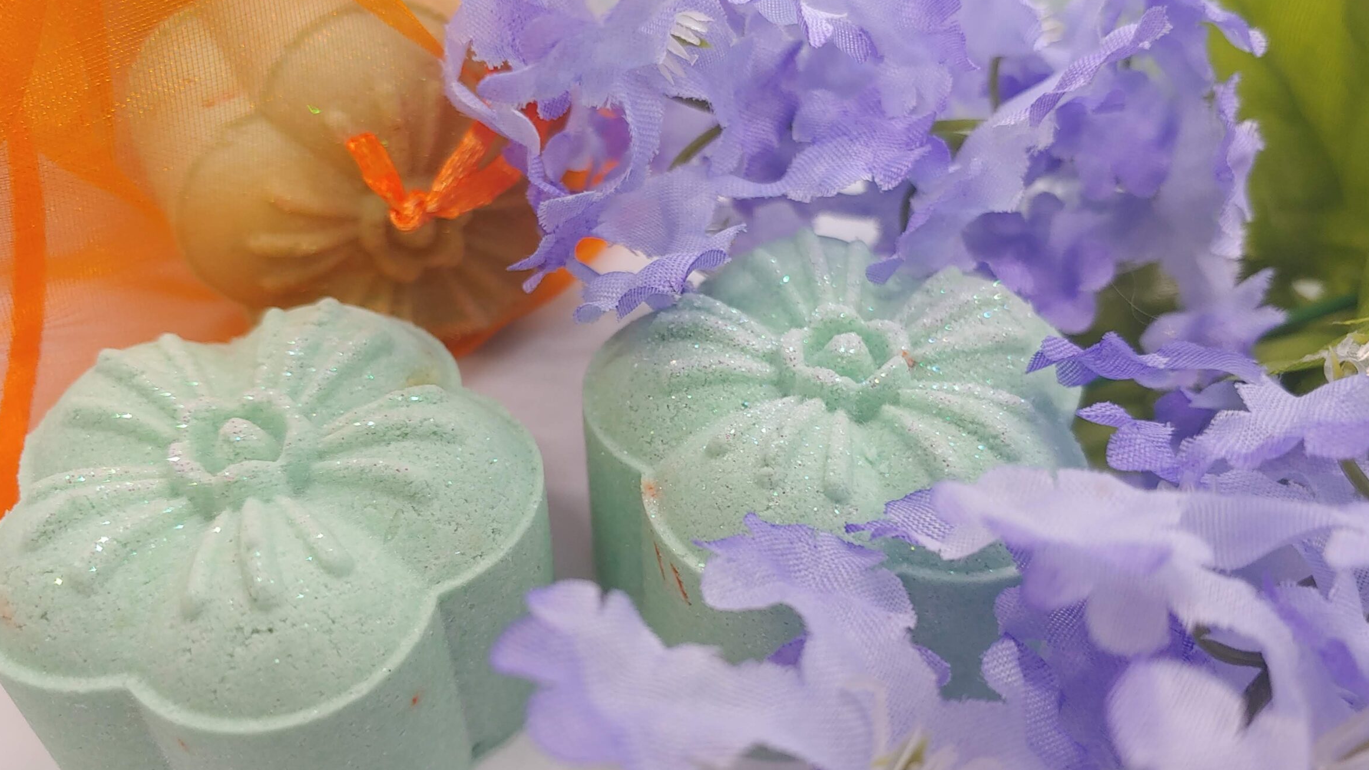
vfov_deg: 38.9
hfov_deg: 64.3
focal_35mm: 30
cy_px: 397
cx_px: 695
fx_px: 1089
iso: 100
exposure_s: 1/60
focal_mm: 4.23
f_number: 1.5
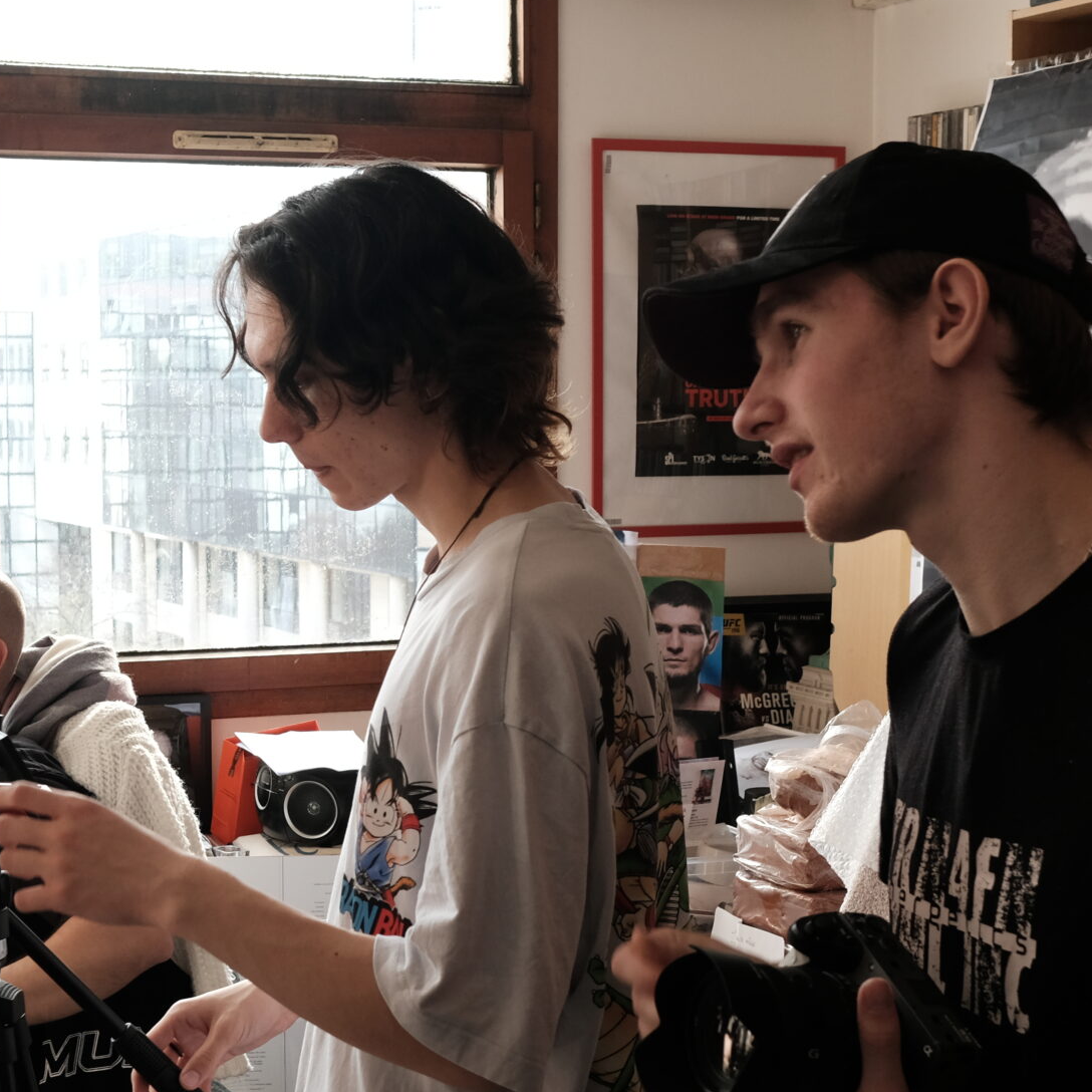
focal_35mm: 70
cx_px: 467
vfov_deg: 24.6
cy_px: 681
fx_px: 2498
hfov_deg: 24.6
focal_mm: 23
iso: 640
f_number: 5.6
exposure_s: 1/80
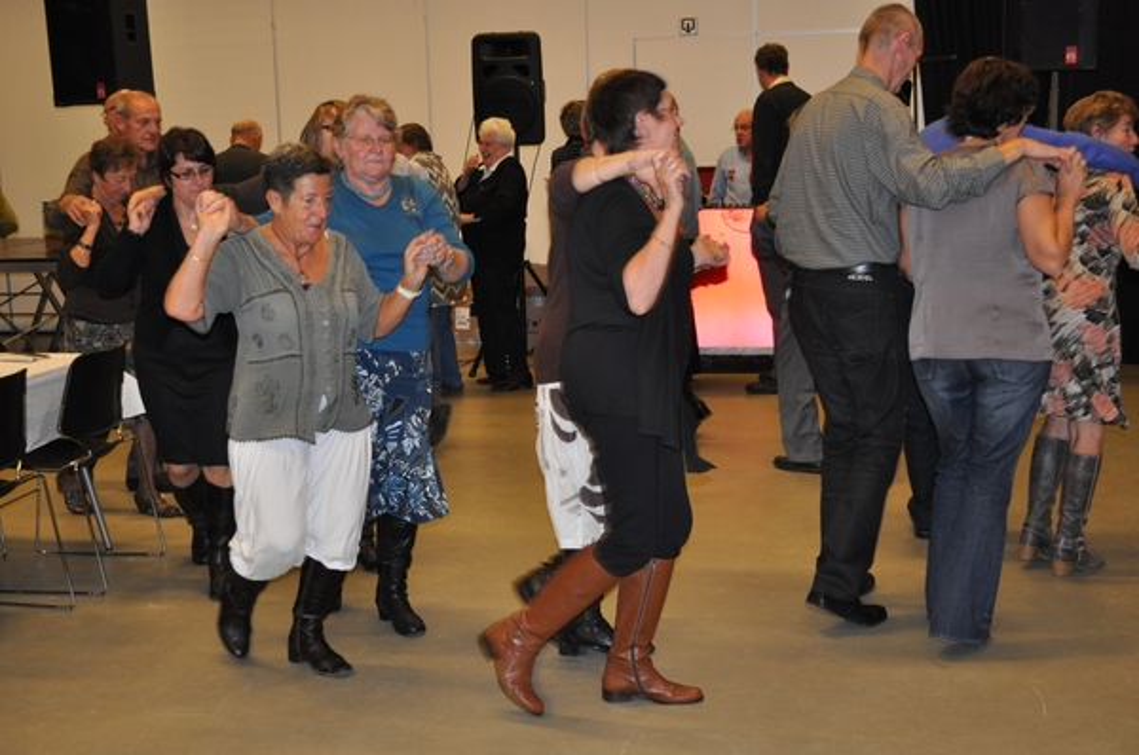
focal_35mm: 48
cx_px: 570
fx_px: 1516
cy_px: 378
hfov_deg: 41.2
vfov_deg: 28.0
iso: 800
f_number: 4.8
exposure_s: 1/60
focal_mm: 32
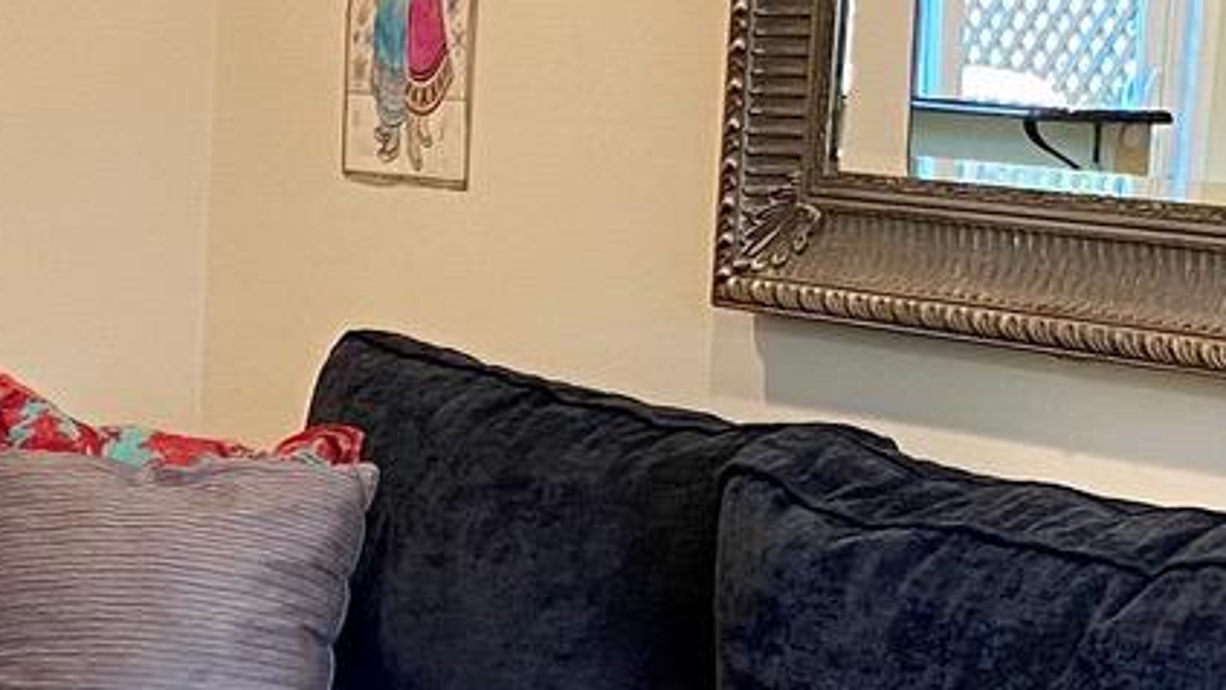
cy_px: 713
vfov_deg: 8.8
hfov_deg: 14.9
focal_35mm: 137
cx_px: -414
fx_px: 4454
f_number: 1.8
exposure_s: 1/60
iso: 100
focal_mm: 4.25
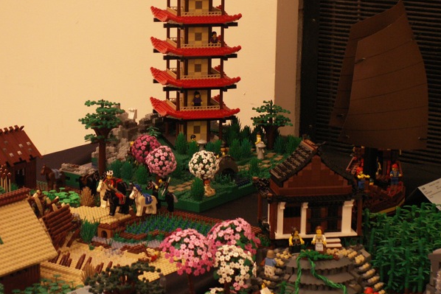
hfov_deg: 20.6
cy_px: 118
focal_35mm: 99
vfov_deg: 13.8
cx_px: 210
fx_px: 1213
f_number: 3.5
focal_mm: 14.94
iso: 160
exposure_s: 1/20
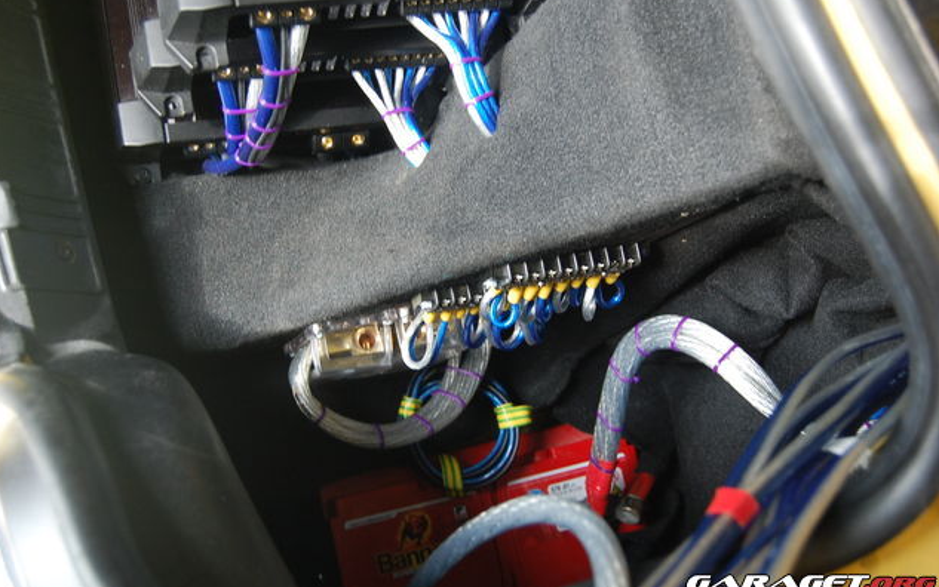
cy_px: 283
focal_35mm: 37
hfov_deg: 52.7
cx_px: 466
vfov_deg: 34.5
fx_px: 947
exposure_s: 1/30
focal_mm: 24
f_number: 4
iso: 500
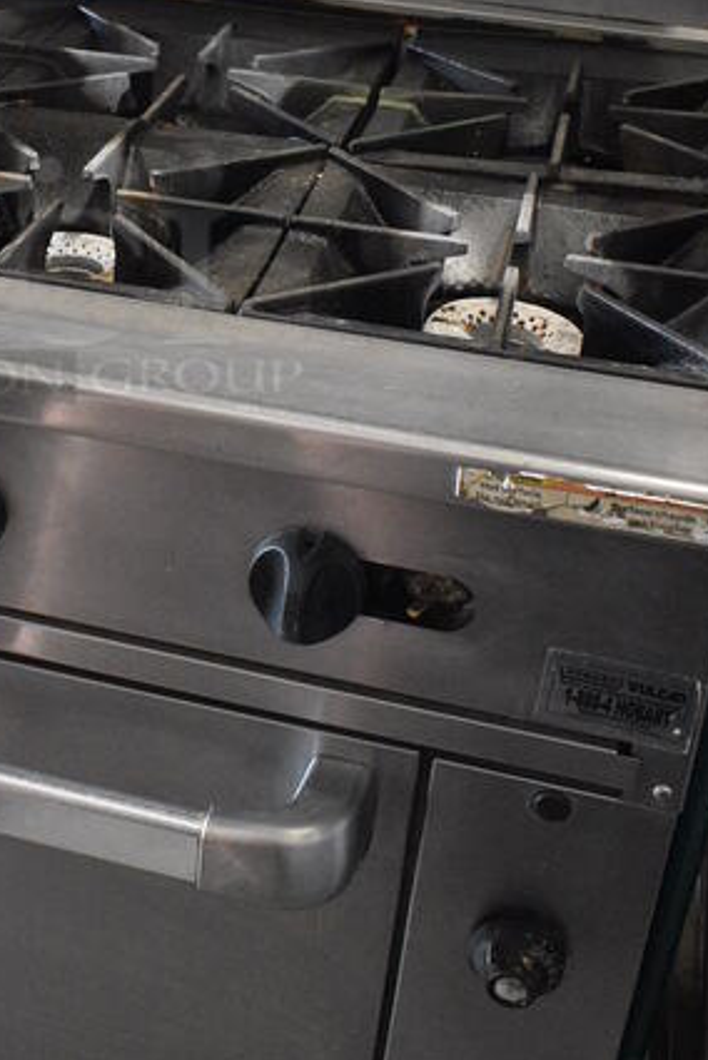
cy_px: 273
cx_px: 47
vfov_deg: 33.8
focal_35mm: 58
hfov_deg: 22.7
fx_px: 1708
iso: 3200
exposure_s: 1/125
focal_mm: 18
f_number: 3.5
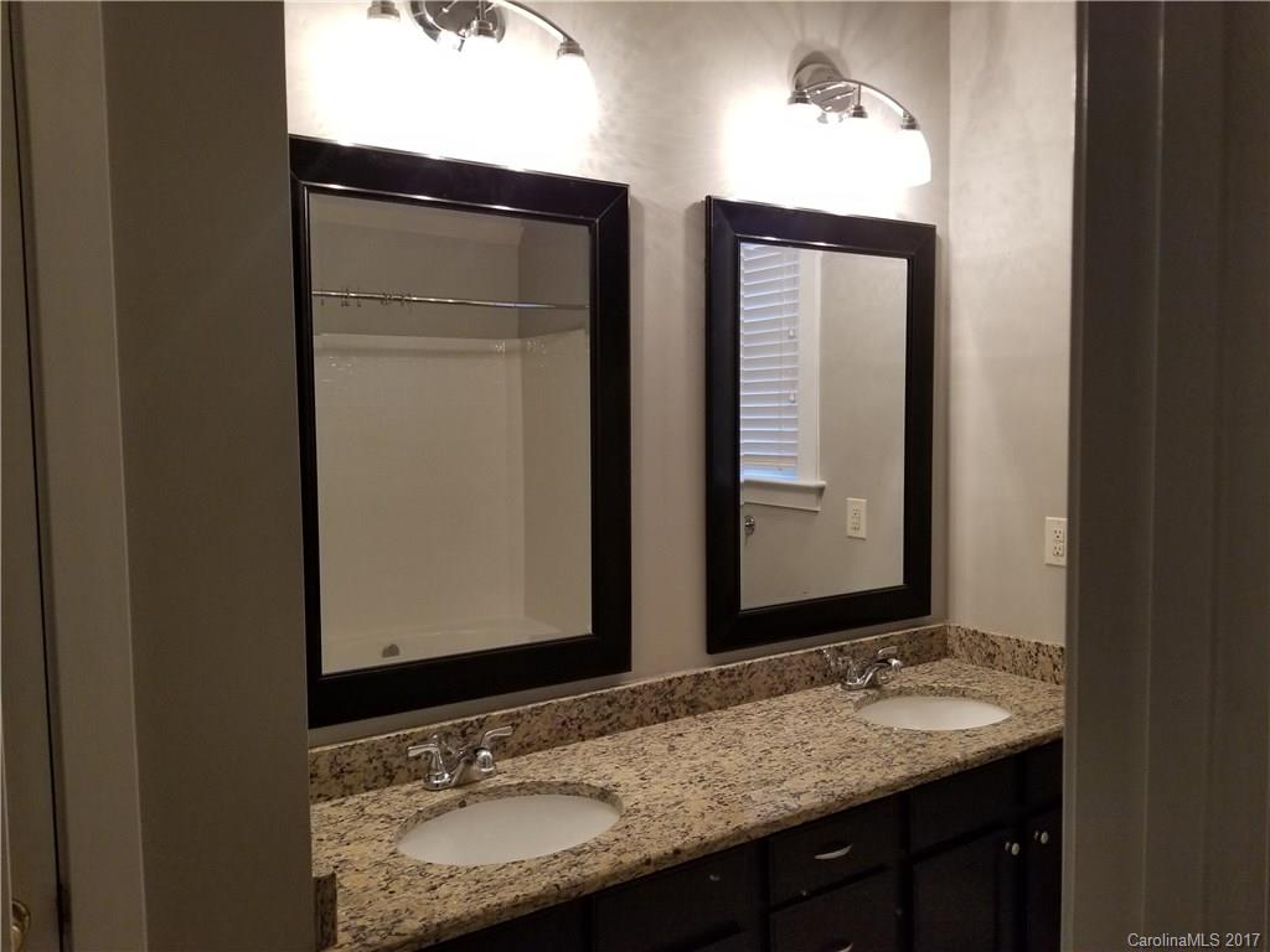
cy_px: 476
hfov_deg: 67.3
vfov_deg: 53.1
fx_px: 954
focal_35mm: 26
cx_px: 635
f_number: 1.7
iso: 160
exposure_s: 1/60
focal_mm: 4.3
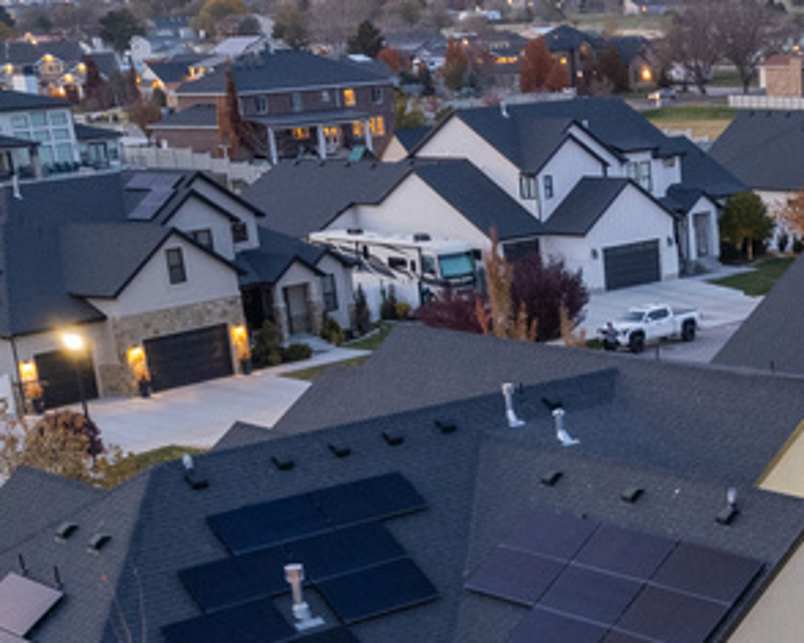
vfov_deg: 19.8
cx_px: 867
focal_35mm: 72
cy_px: 793
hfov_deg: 24.7
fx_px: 1713
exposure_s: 1/15
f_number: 2.8
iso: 320
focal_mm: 8.38
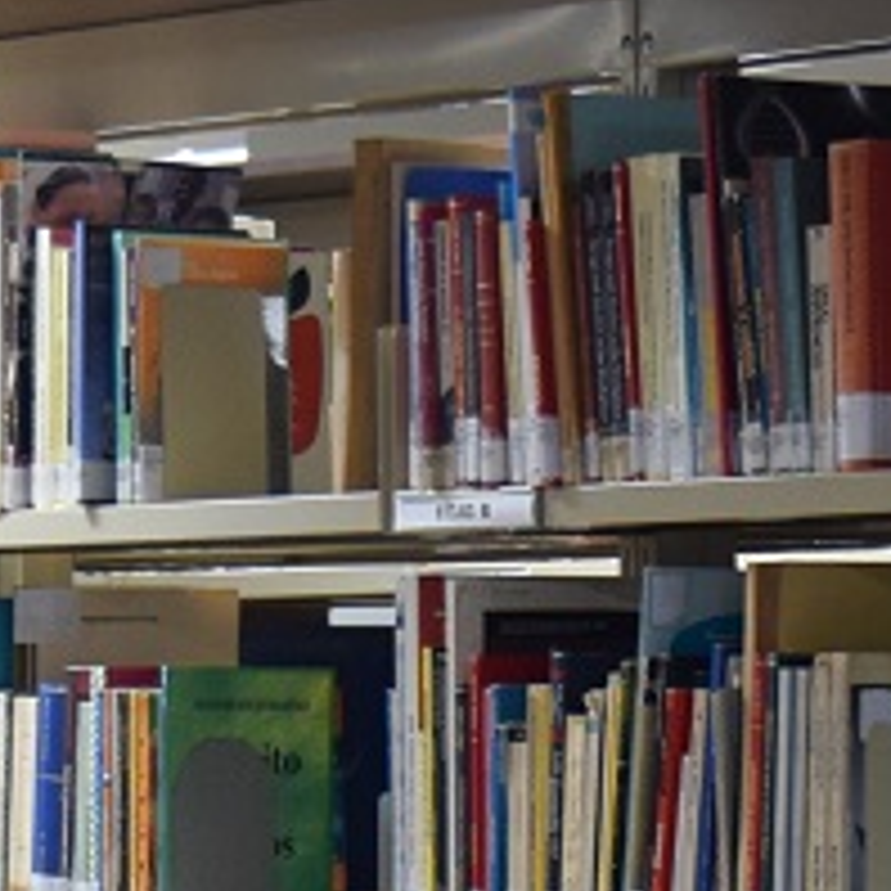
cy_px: 1318
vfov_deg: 6.1
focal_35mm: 283
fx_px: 8241
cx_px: 716
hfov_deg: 6.2
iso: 1250
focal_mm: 44
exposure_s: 1/60
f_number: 4.5
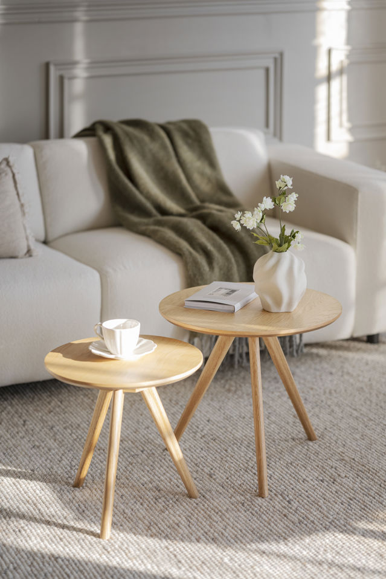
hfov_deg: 16.1
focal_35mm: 85
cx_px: 193
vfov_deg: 23.9
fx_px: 1366
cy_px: 290
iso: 320
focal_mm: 85
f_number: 2
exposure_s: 1/1250
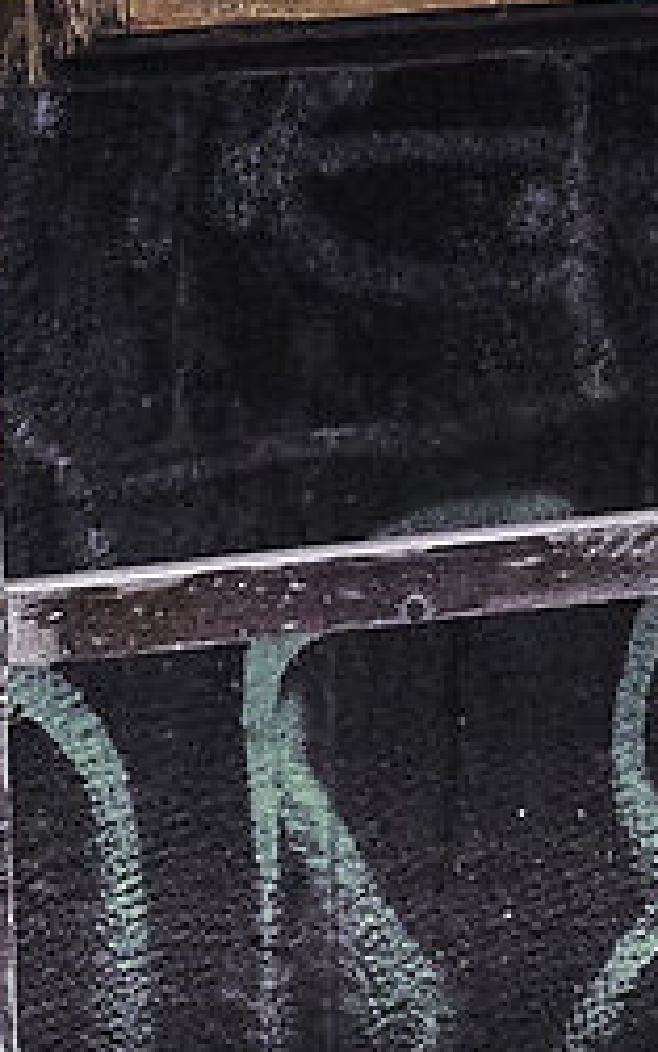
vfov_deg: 4.7
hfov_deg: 3.0
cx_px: -96
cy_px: -1605
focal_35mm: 438
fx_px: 12560
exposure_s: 1/125
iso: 400
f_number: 3.5
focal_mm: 30
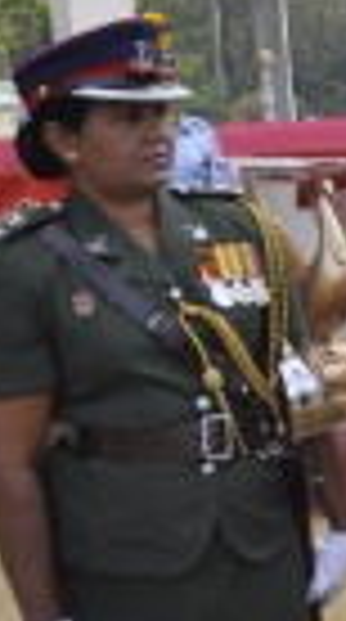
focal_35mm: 123
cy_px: 297
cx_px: 1312
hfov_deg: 7.4
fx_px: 2019
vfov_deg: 17.5
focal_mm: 18
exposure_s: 1/100
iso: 200
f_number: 10
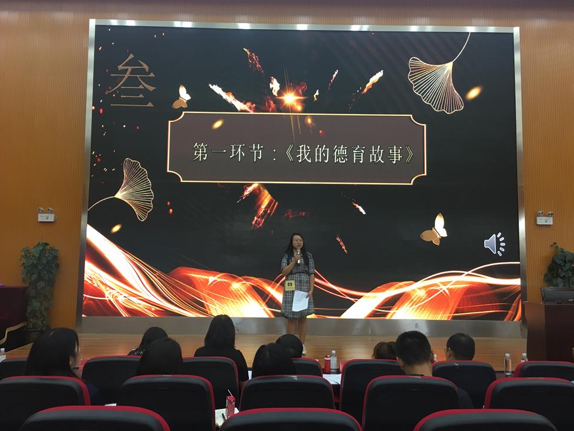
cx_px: 294
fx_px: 497
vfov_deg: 46.8
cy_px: 212
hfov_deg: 60.0
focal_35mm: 30
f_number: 2.2
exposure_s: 1/17
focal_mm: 4.15
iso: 32
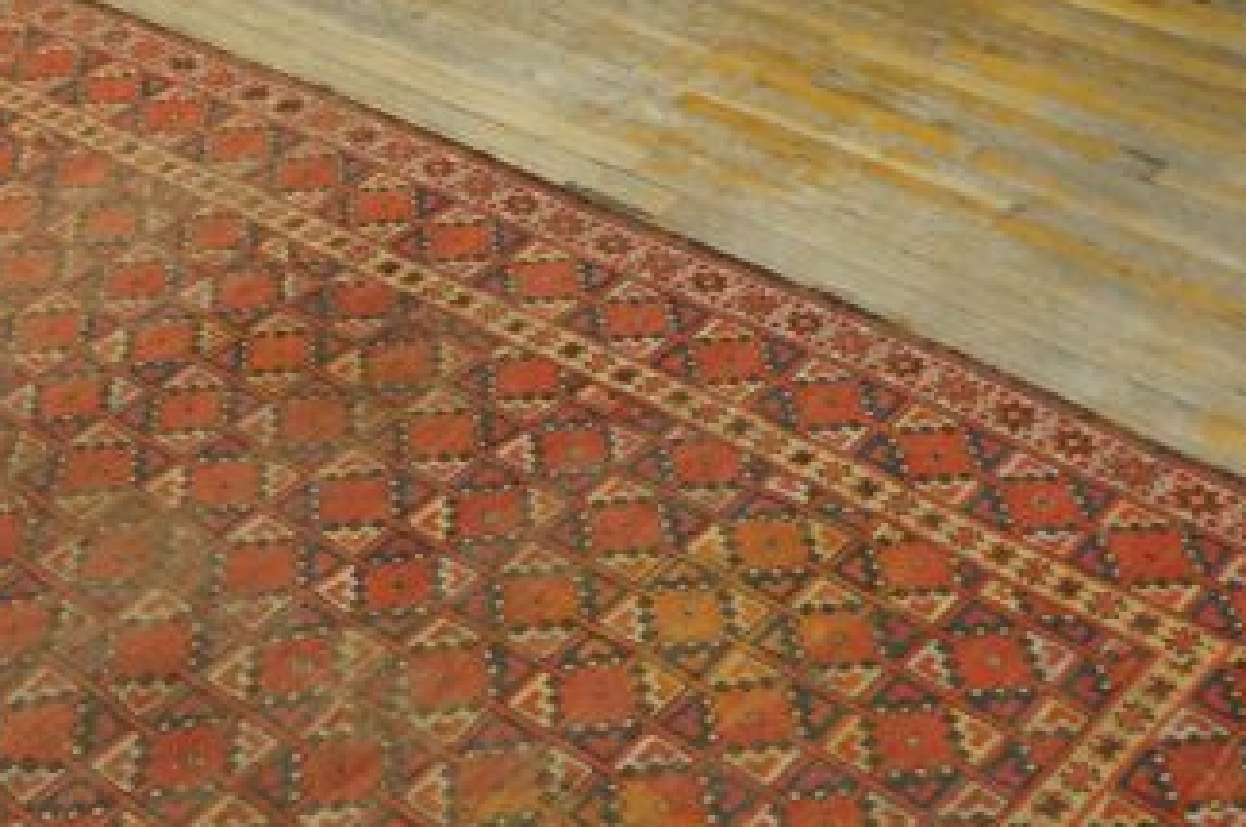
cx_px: 242
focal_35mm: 50
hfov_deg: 38.1
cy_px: 706
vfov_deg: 26.2
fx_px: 1728
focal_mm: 18
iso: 800
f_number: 4
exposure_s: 1/60
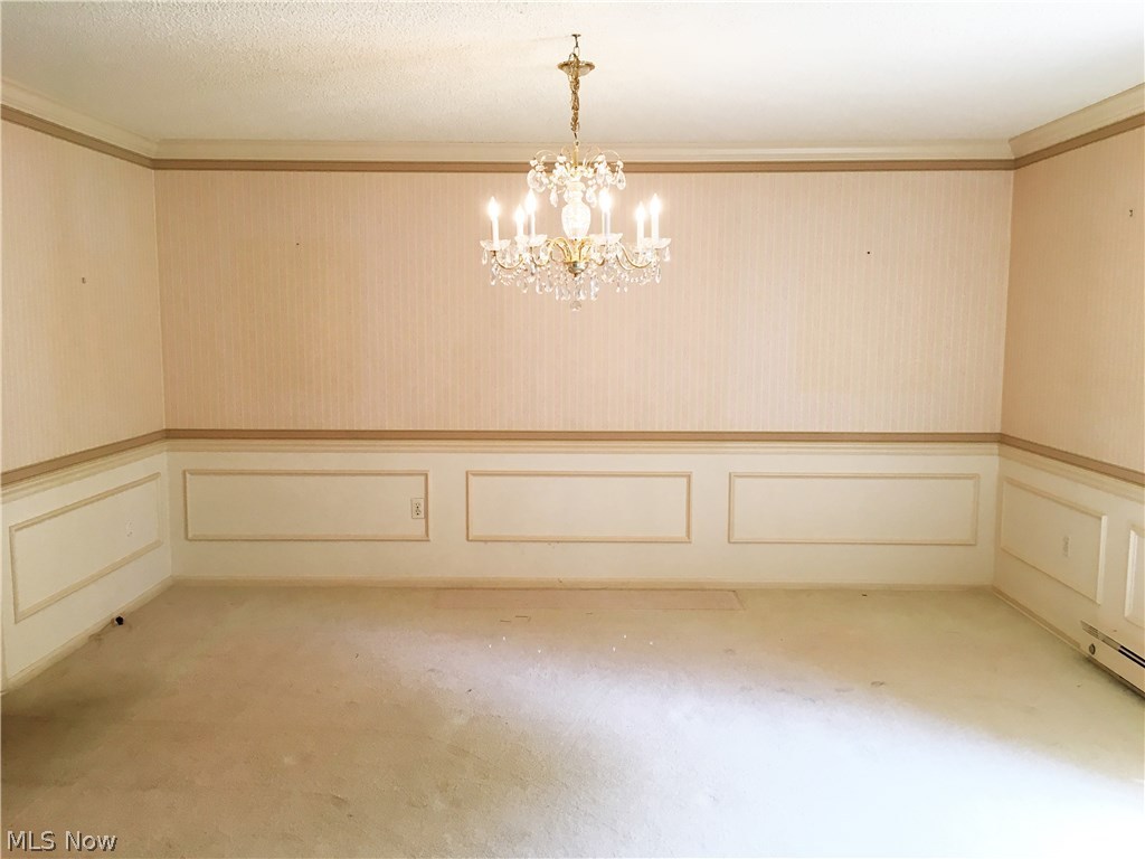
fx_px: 959
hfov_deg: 61.7
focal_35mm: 29
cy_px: 430
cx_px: 572
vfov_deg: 48.2
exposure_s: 1/40
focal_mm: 4.15
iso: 32
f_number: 2.2
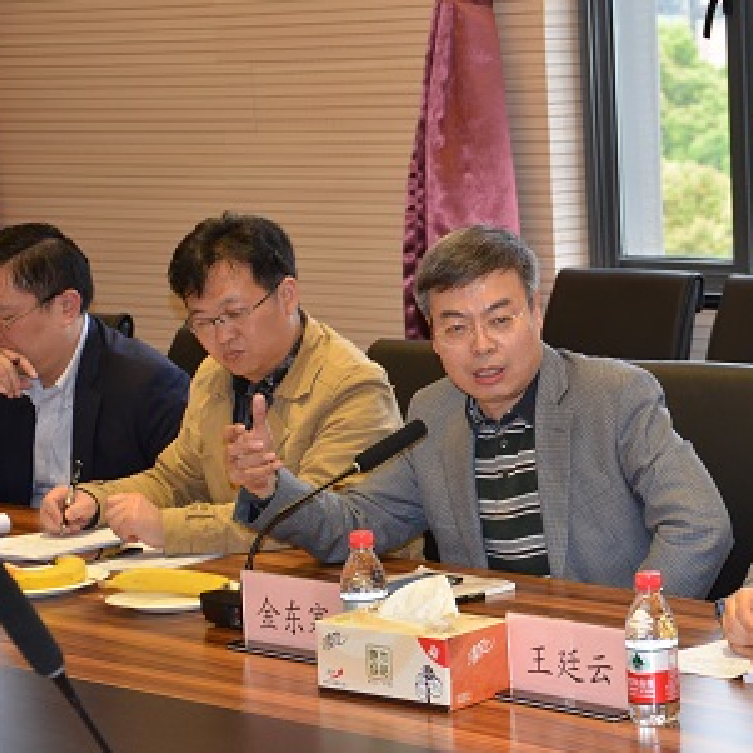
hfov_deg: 16.0
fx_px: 2658
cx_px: 600
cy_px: 364
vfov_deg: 16.1
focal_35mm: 108
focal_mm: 52
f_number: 5
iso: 800
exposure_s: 1/60
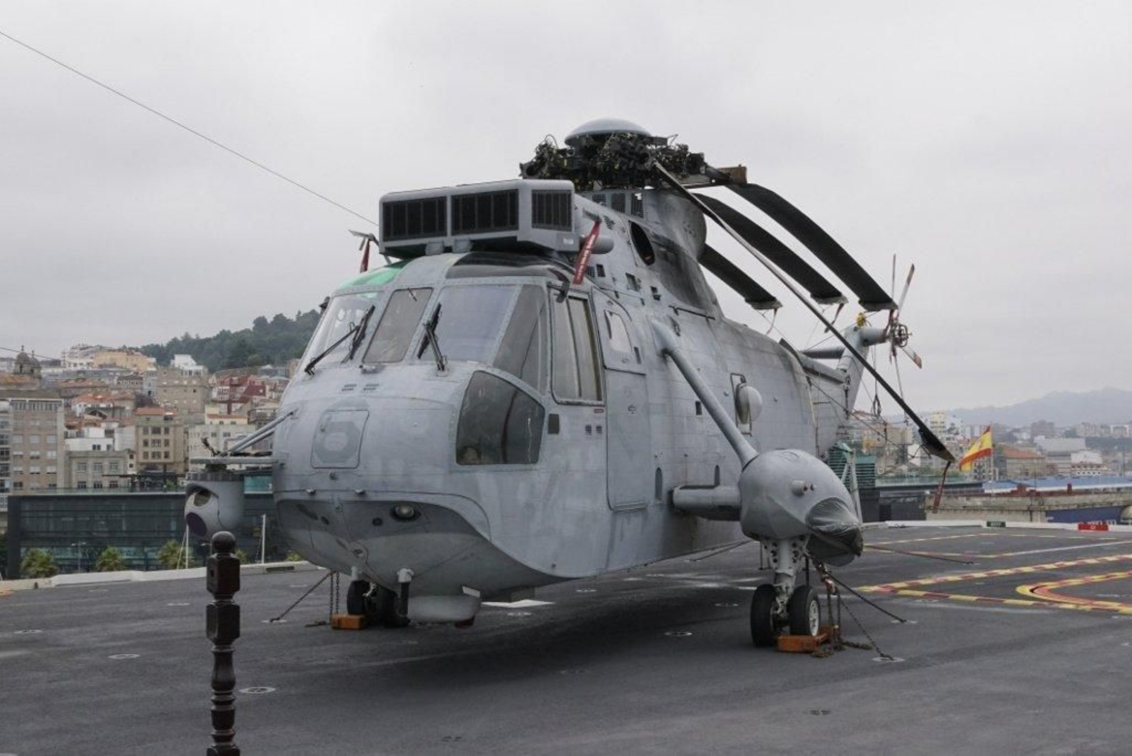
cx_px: 566
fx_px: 1416
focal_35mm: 45
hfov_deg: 43.6
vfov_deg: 29.9
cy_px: 378
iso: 1600
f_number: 11
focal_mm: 30
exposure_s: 1/2000
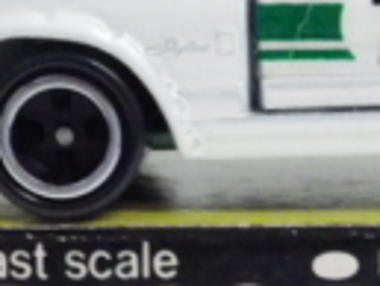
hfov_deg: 3.9
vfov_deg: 2.9
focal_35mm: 510
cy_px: 310
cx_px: 451
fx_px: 5604
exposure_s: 1/40
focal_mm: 18.4
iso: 800
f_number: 4.6
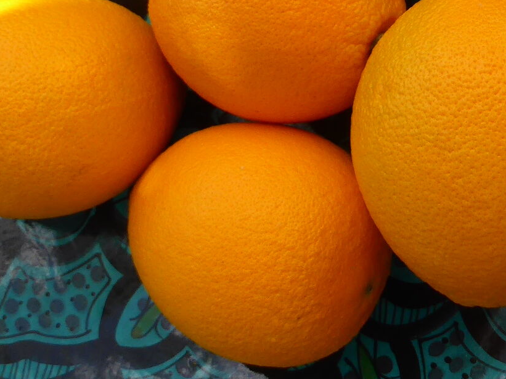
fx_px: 1140
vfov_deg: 18.8
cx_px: 364
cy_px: 127
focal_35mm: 78
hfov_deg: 24.8
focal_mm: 4.3
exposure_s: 1/400
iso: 100
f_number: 3.3
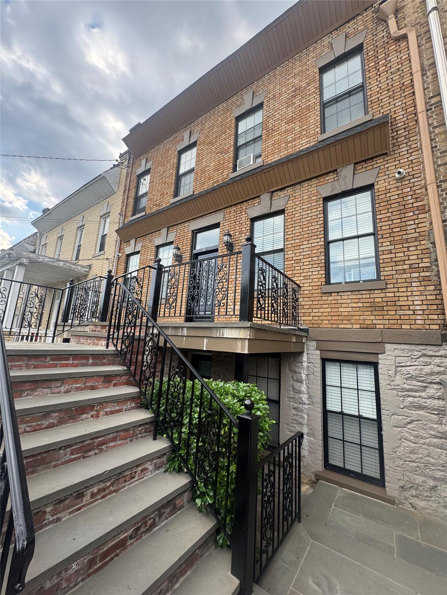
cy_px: 298
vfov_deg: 102.1
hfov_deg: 85.7
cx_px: 224
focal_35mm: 14
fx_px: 241
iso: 40
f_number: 2.2
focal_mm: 2.22
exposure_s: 1/196
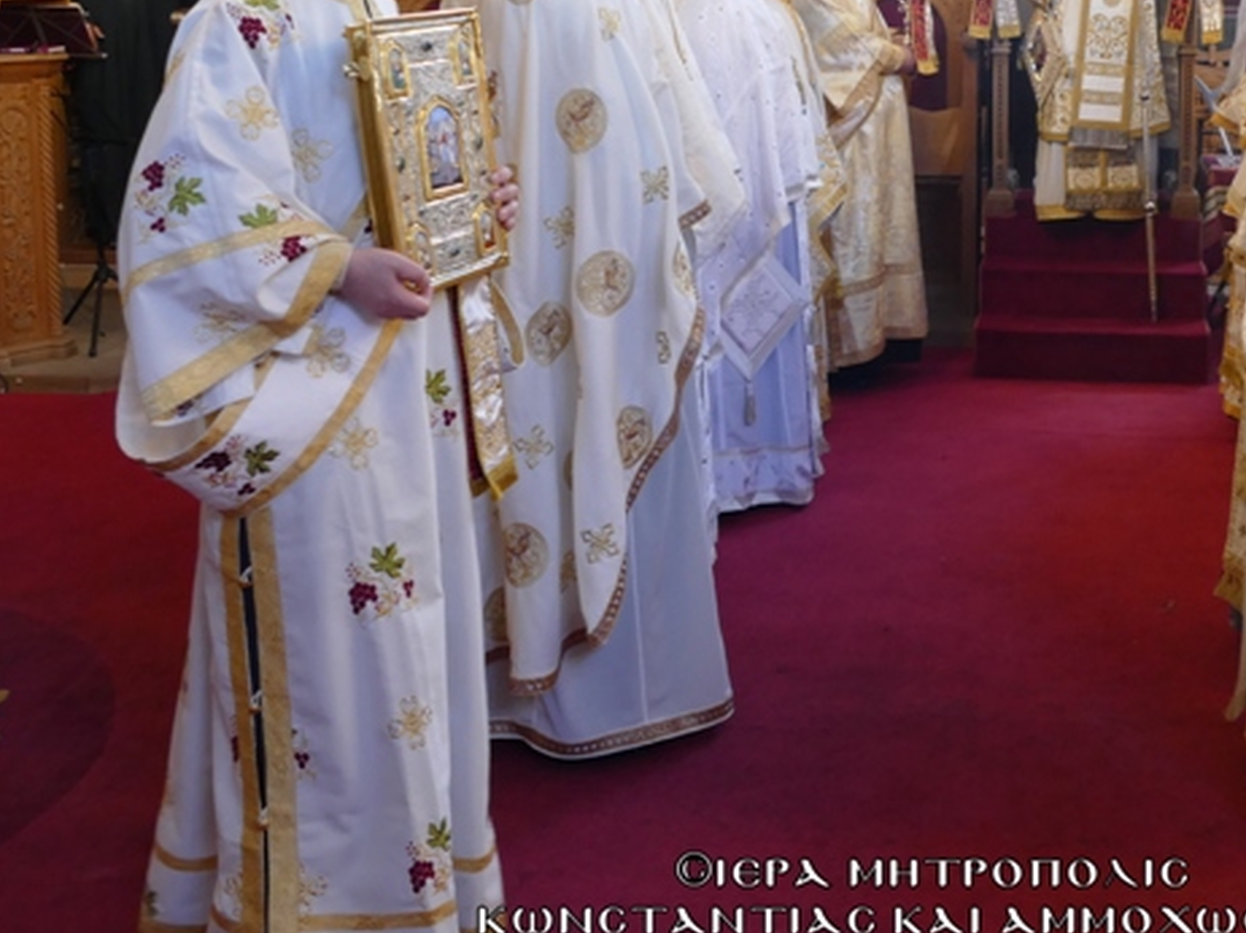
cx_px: 809
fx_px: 1799
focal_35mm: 50
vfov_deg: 28.3
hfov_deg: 37.9
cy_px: 156
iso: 400
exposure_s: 1/60
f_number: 2.8
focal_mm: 9.12
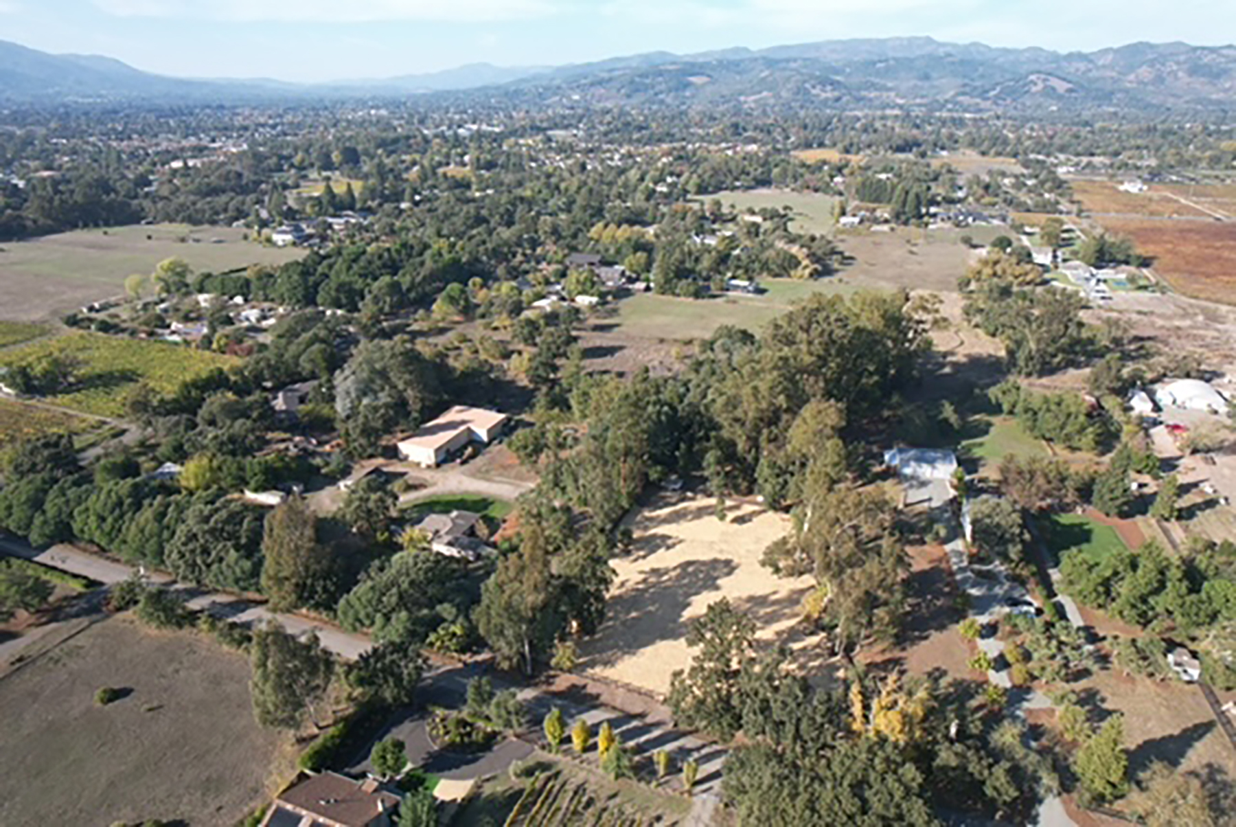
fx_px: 756
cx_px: 618
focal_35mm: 22
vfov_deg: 57.3
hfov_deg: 78.5
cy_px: 414
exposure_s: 1/800
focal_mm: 8.38
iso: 100
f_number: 2.8
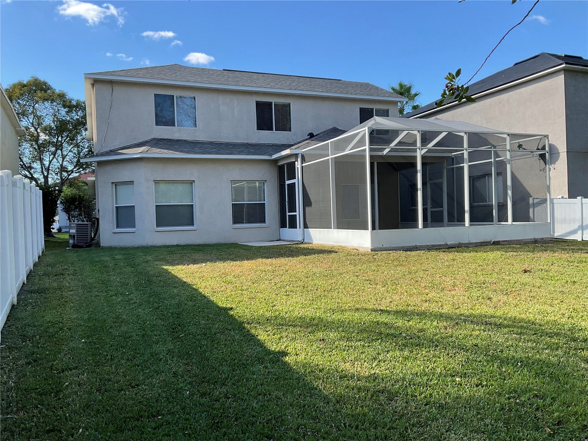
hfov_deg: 61.7
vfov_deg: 48.2
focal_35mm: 29
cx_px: 294
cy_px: 220
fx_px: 493
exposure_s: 1/406
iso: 16
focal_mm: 3
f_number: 1.8
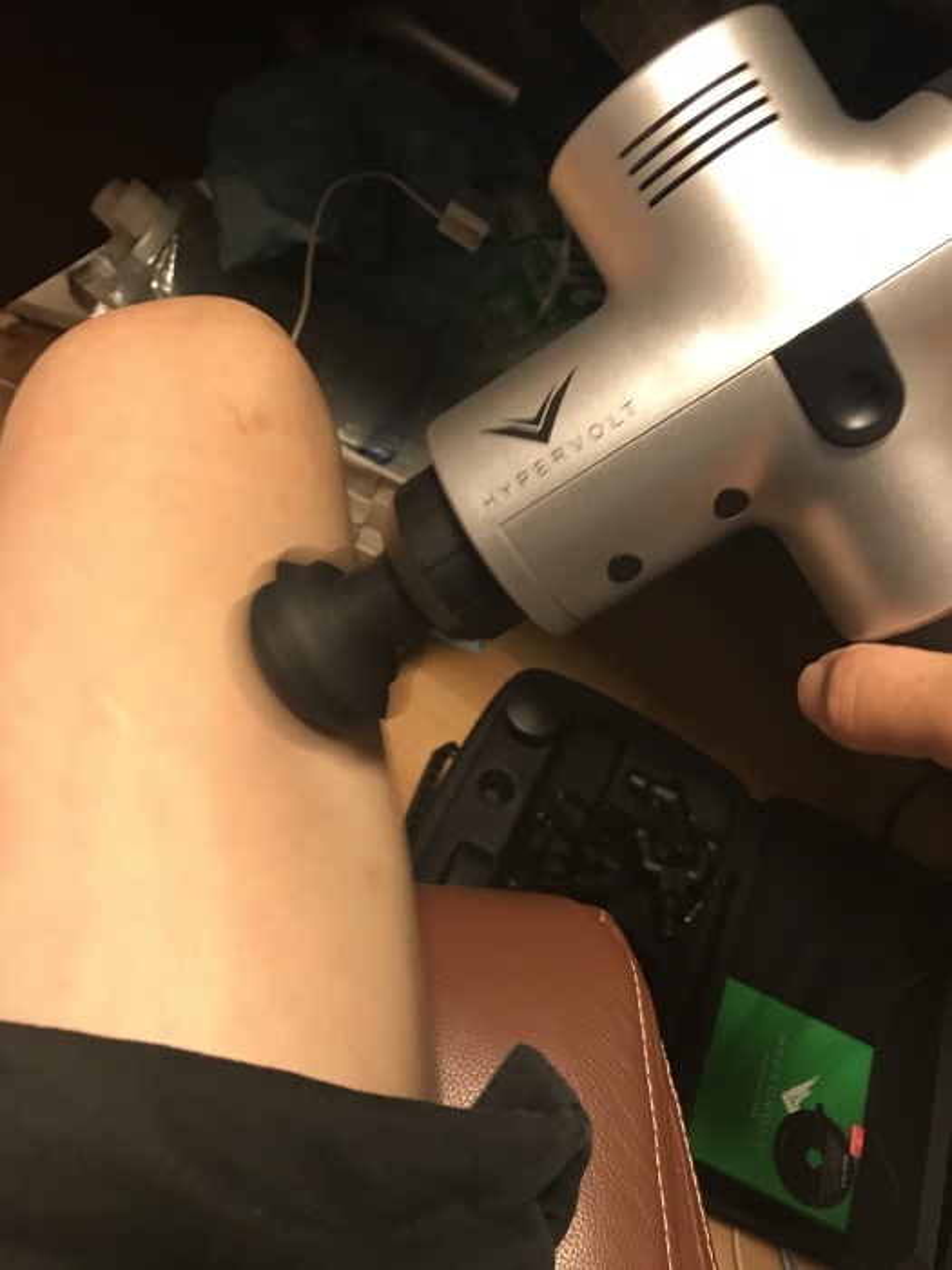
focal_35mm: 28
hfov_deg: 49.7
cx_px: 476
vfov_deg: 63.4
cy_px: 635
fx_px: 1027
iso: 100
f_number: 1.8
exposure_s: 1/13
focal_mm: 3.99
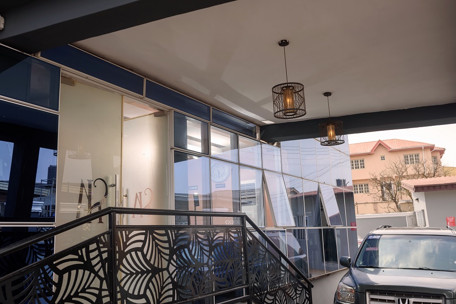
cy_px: 152
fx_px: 443
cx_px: 228
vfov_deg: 37.9
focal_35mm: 35
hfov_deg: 54.4
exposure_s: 1/160
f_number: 4.5
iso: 80
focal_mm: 35
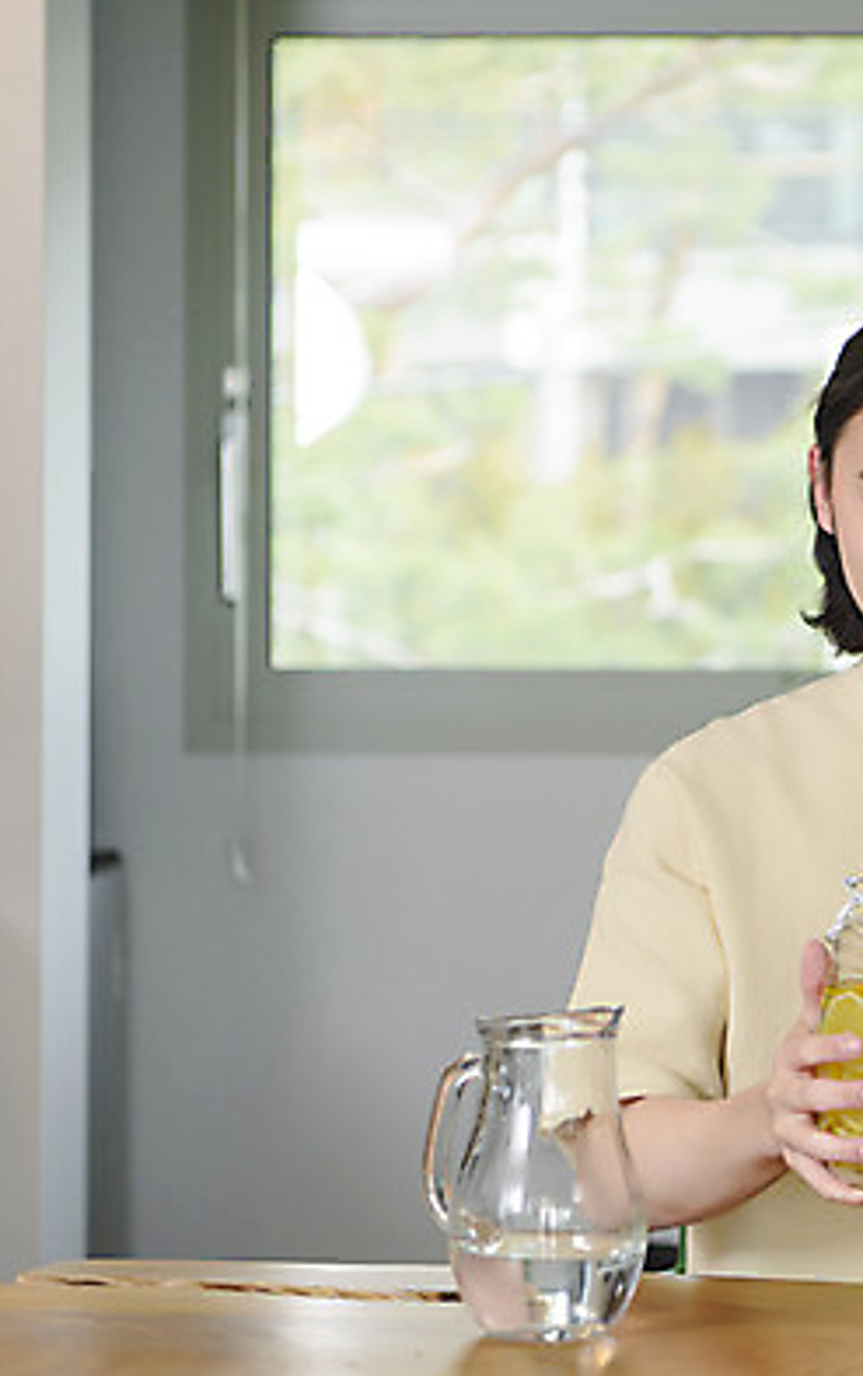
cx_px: 910
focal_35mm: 96
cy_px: 695
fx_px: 3605
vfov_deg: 21.6
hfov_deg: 13.4
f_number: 3.2
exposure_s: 1/100
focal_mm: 62
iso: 200
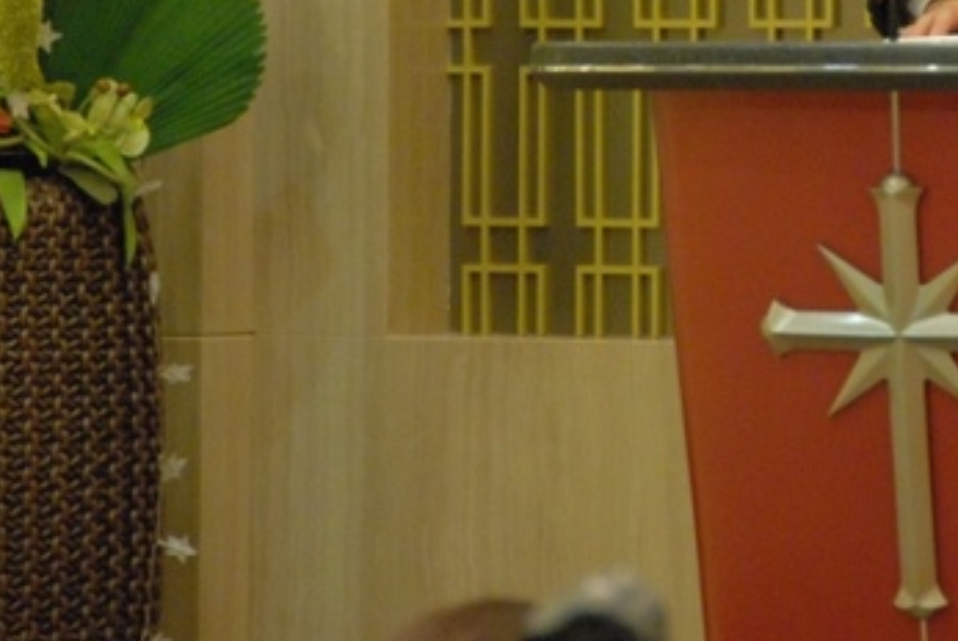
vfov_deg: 3.2
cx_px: 959
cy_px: -117
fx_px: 11452
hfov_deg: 4.8
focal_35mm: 430
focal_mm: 120
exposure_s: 1/40
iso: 1600
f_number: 5.3
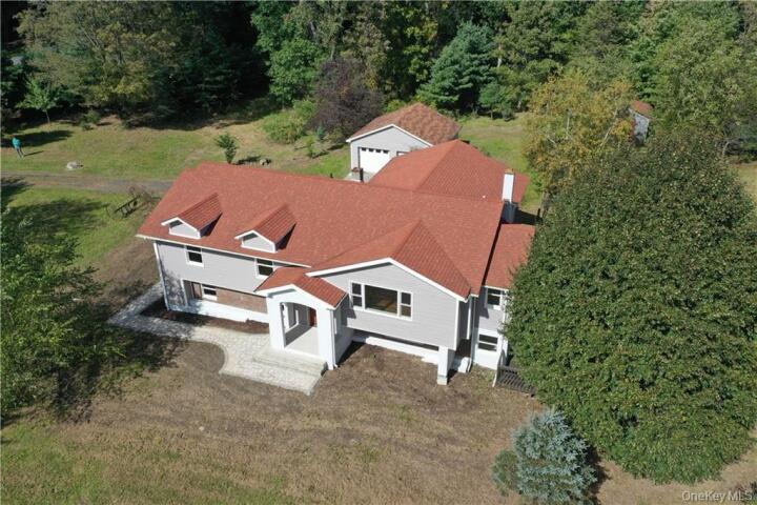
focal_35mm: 28
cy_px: 252
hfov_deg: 65.5
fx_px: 589
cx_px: 378
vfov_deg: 46.4
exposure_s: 1/500
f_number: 5.6
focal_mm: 10.26
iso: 100
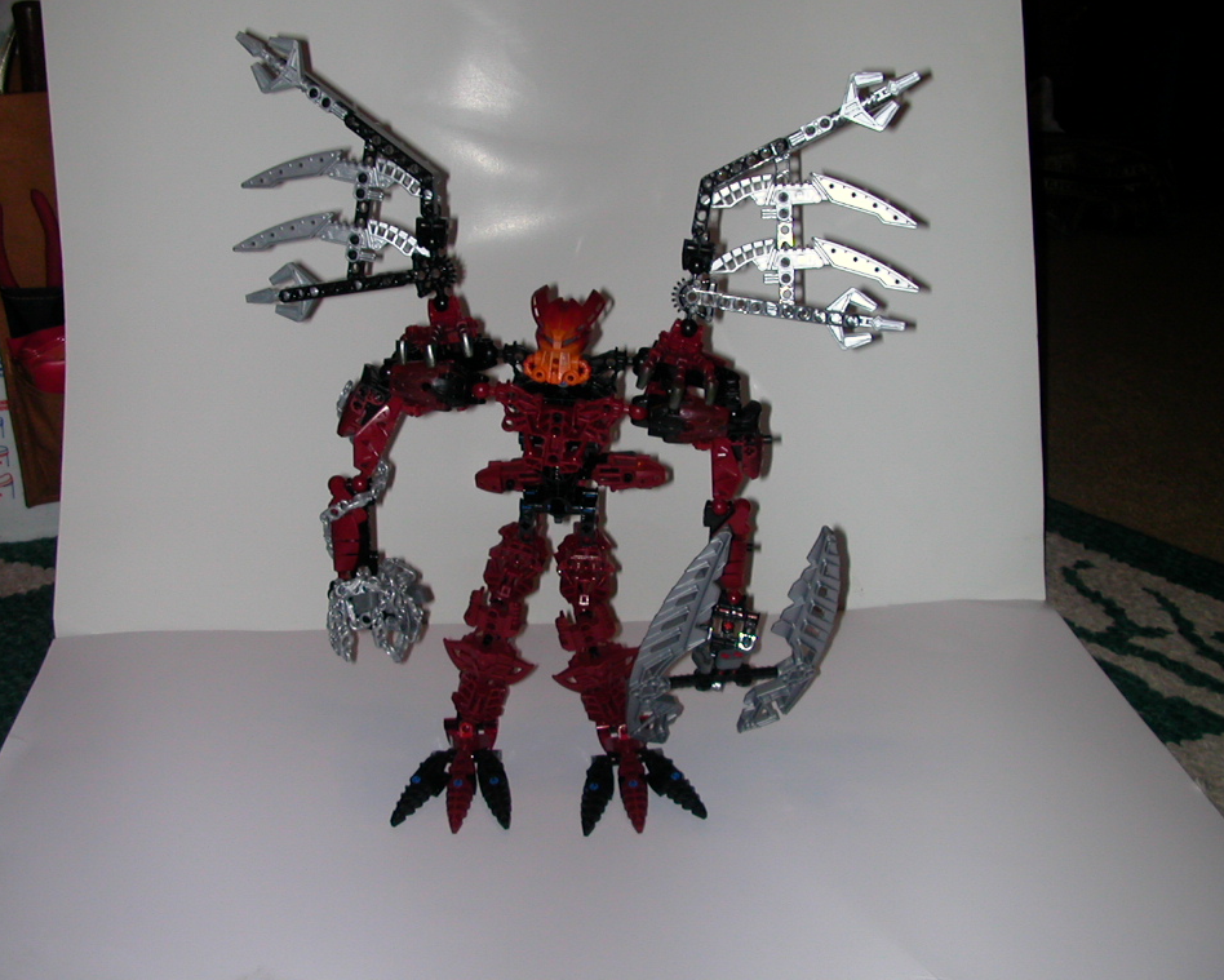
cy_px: 495
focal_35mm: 39
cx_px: 627
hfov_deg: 46.8
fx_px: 1413
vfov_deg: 38.2
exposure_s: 1/59.9
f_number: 2.7
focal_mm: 5.6
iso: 100
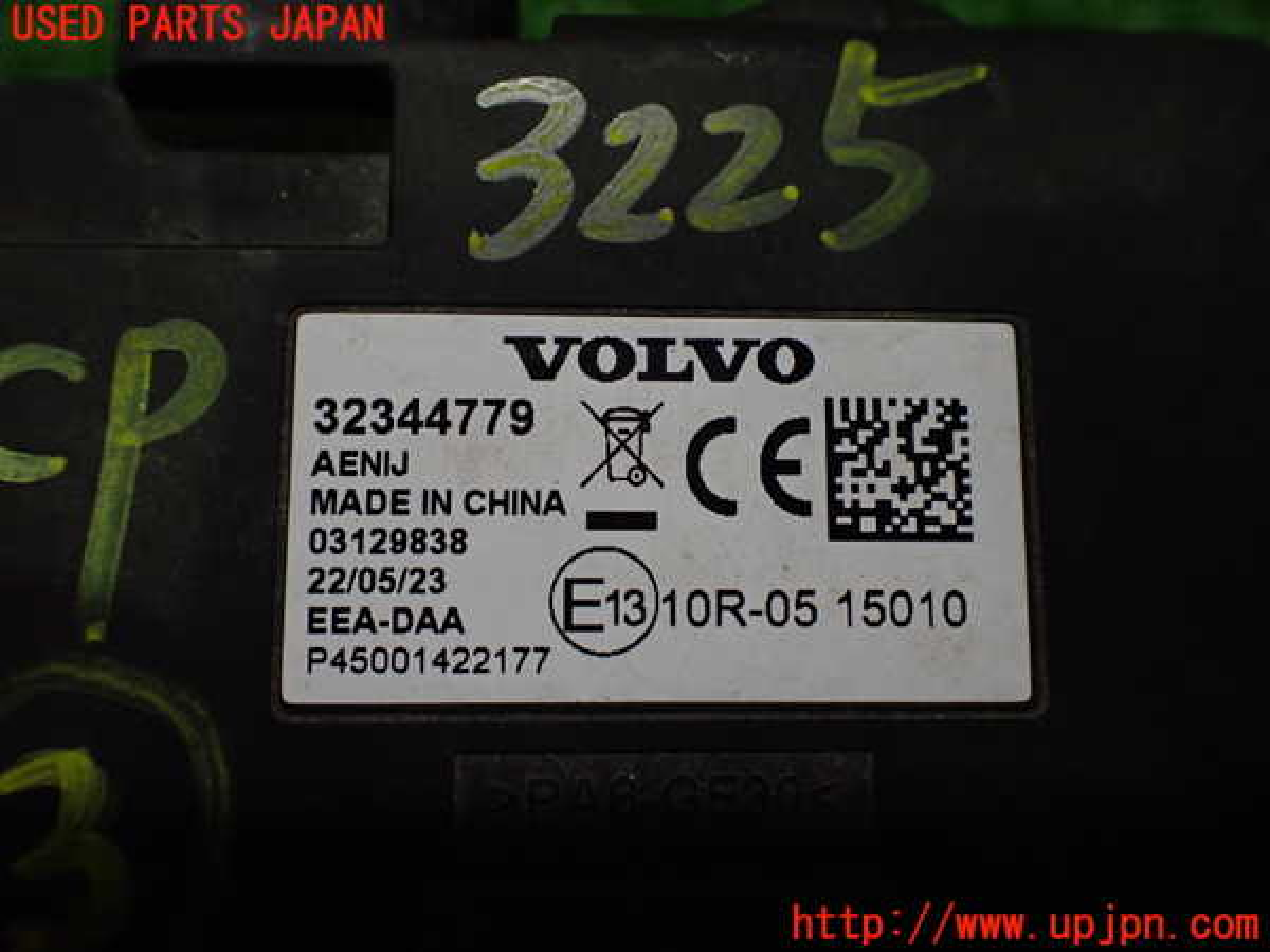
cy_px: 476
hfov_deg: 60.0
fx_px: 1101
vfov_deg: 46.8
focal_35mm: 30
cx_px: 635
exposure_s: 1/125
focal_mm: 5.4
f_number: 2.3
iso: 400
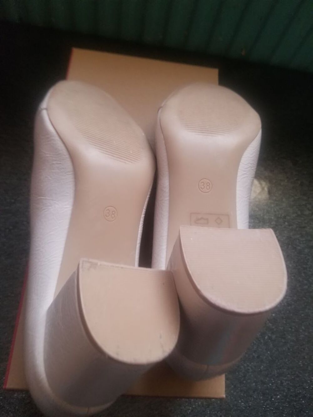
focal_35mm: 26
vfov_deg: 67.3
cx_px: 156
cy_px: 208
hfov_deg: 53.1
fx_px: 313
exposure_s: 1/10
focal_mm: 4.25
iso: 250
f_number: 1.7
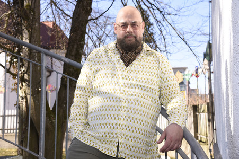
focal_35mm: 50
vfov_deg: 27.0
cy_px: 80
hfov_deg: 39.6
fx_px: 332
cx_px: 120
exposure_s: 1/160
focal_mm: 50
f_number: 6.3
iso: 160
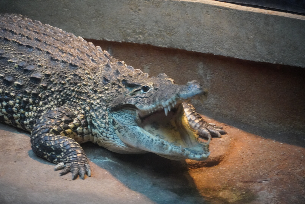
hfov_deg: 10.2
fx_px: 1717
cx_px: 152
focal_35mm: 202
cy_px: 102
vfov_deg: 6.8
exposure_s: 1/250
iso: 6400
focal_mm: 135
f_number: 5.6
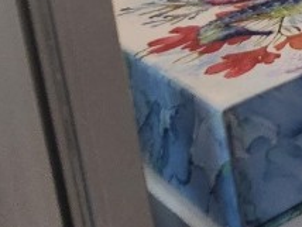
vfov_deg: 11.8
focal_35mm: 110
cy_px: -248
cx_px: 699
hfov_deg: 13.6
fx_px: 961
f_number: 1.8
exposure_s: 1/120
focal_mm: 5.4
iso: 320
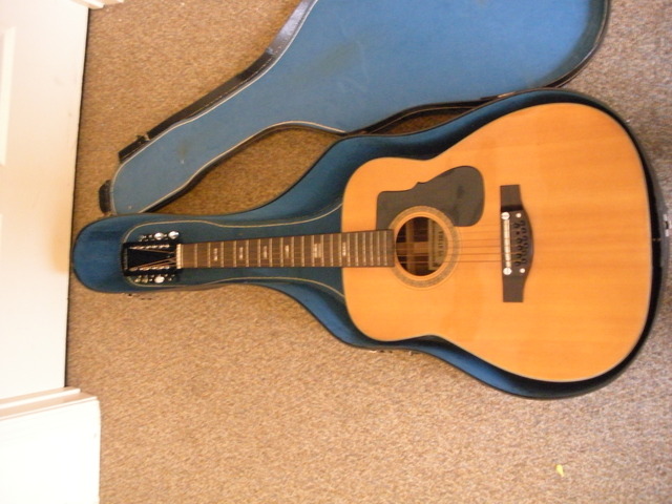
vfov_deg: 39.7
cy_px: 252
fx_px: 699
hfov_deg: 51.4
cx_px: 336
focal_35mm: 36
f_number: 3.5
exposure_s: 1/6.8
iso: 800
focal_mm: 6.3
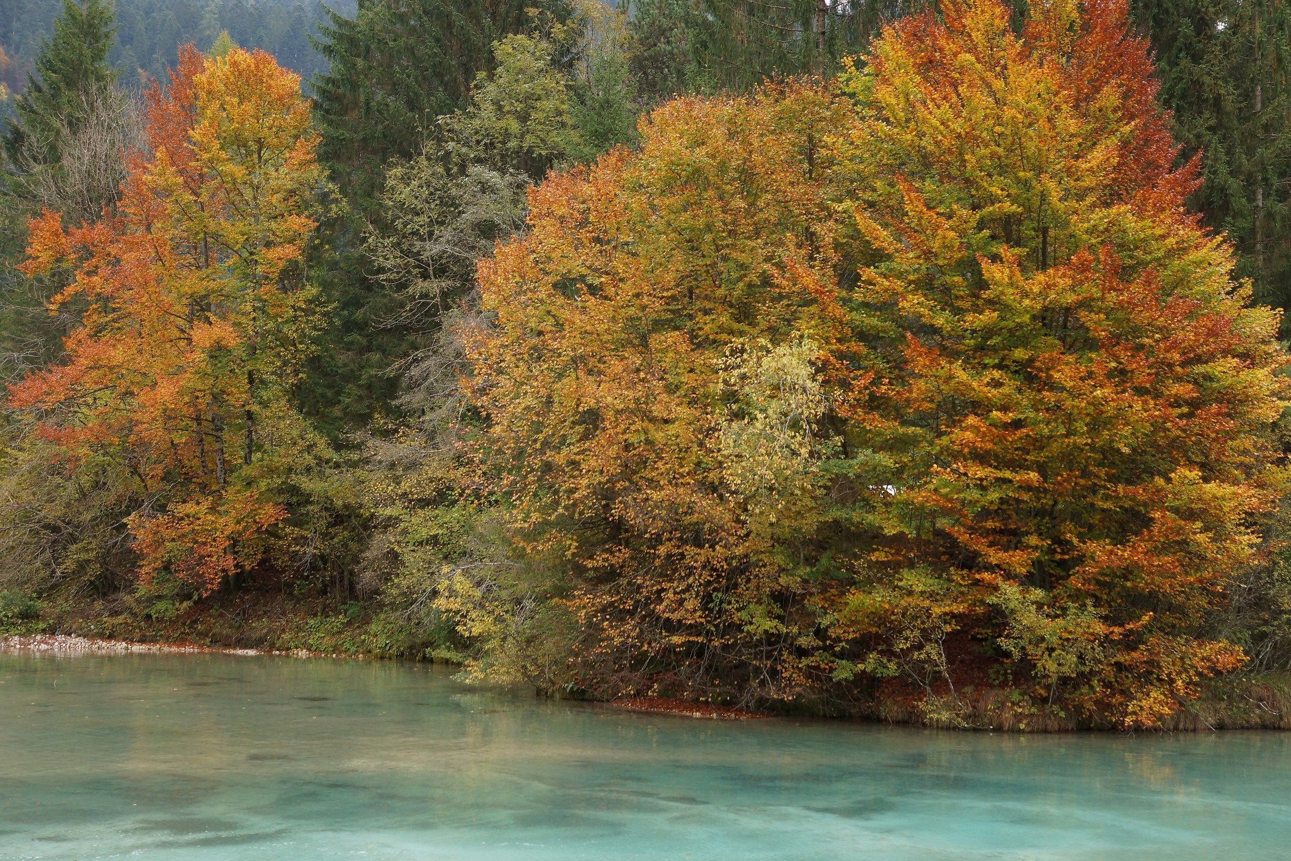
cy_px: 418
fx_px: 1721
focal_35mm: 48
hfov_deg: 41.1
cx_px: 681
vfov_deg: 28.1
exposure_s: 1/160
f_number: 4
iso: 320
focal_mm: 30
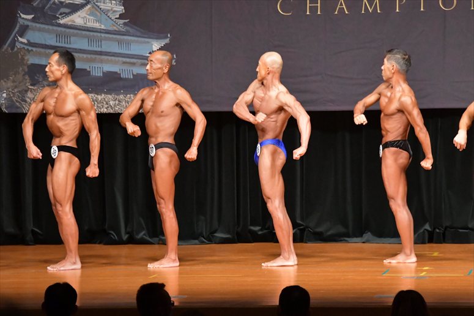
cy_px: 158
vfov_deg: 5.7
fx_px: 3158
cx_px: 237
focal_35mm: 240
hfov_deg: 8.6
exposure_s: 1/400
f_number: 5.6
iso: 9000
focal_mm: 160
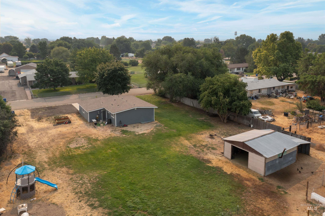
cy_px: 108
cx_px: 162
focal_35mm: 28
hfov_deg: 65.5
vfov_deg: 46.4
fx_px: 253
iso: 100
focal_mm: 10.26
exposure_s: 1/800
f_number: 5.6
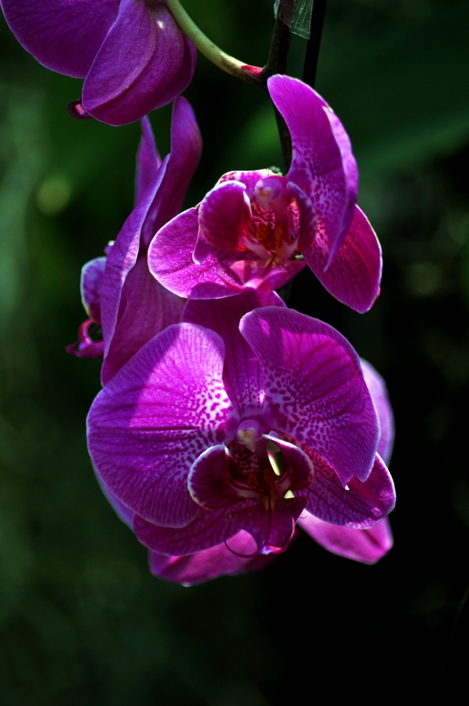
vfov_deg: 4.6
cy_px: 353
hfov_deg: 3.0
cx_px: 234
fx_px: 8813
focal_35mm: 450
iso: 200
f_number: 5.6
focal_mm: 300
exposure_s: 1/400
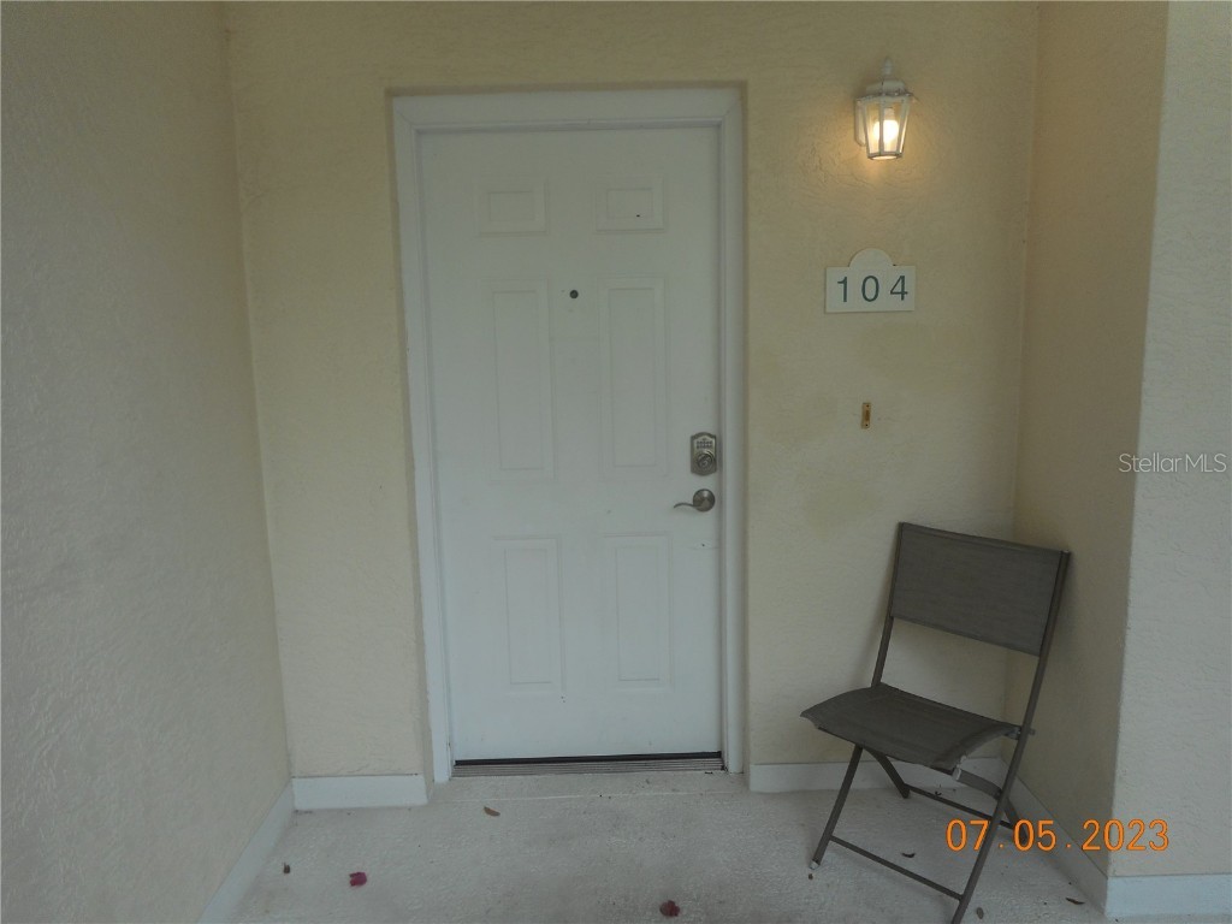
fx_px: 890
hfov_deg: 69.4
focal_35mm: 25
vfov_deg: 54.9
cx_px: 616
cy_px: 462
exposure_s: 1/200
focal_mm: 4.5
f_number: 3.7
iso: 80
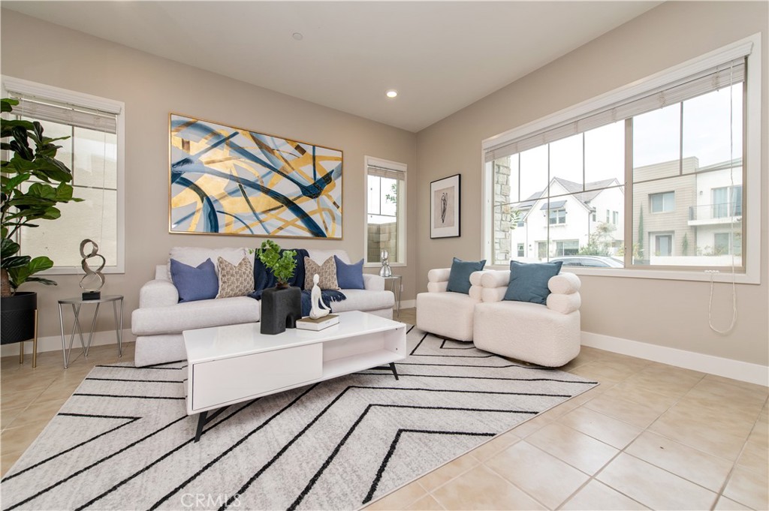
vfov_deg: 81.1
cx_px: 384
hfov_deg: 104.3
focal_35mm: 14
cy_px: 256
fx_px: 299
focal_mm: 14
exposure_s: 1/125
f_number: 5.6
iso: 200
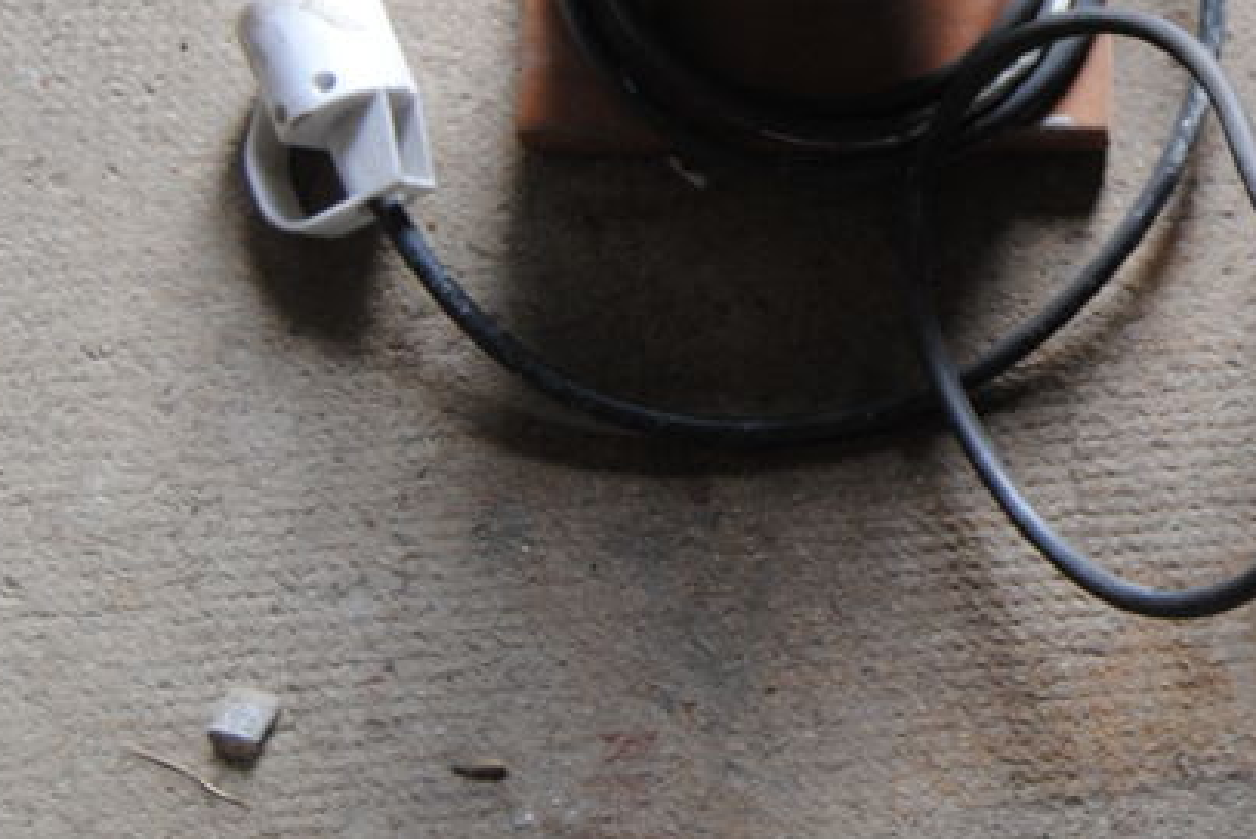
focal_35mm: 118
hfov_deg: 16.7
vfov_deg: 11.5
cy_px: 39
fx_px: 4120
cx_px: 1447
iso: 320
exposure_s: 1/30
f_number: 4.5
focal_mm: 32
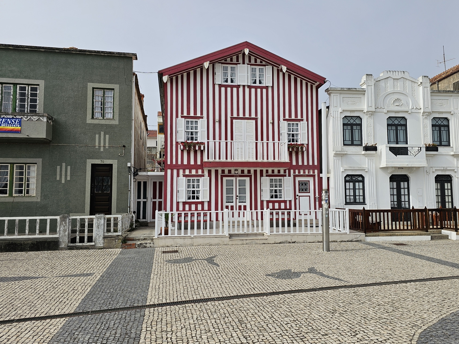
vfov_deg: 51.3
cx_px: 258
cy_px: 171
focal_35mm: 27
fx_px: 358
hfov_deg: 65.1
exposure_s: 1/1894
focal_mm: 6.3
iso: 12
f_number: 1.7
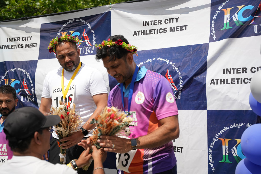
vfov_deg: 29.2
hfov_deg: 42.7
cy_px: 87
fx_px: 334
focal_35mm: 46
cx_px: 130
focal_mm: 46.1
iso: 250
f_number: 2.8
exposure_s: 1/6400
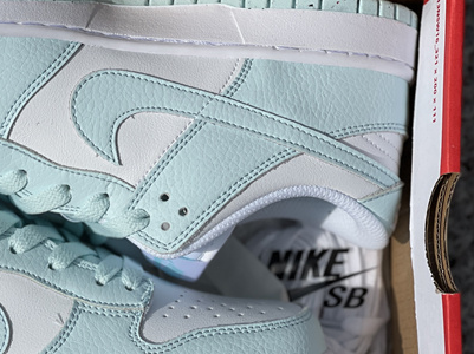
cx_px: 52
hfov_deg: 16.5
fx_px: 1614
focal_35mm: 118
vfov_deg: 12.5
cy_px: 247
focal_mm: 7.5
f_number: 2.2
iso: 32
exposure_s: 1/5525
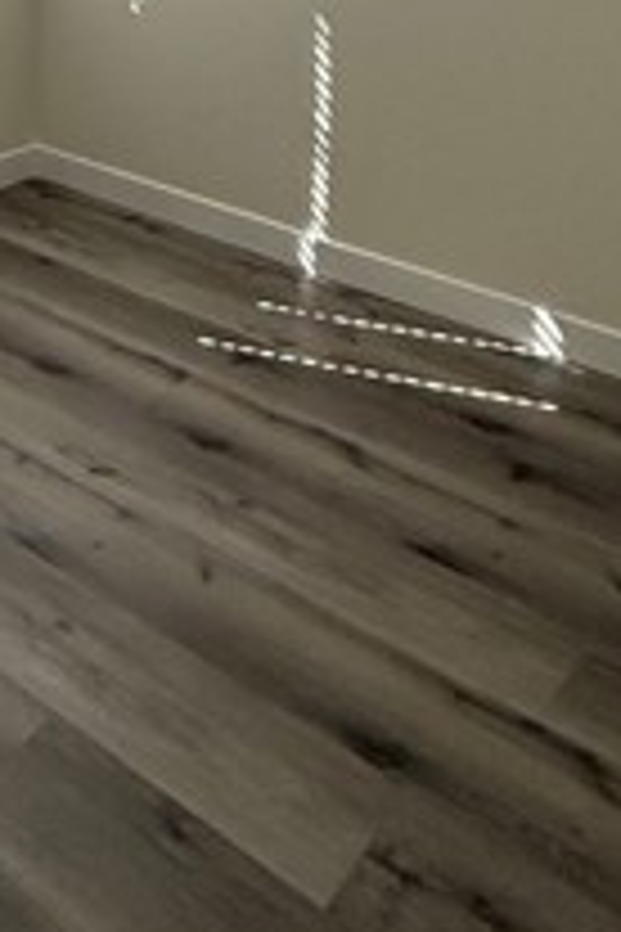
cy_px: -153
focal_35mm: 45
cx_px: 202
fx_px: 1164
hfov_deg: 29.6
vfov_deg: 35.5
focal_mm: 2.22
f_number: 2.2
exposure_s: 1/99
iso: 200
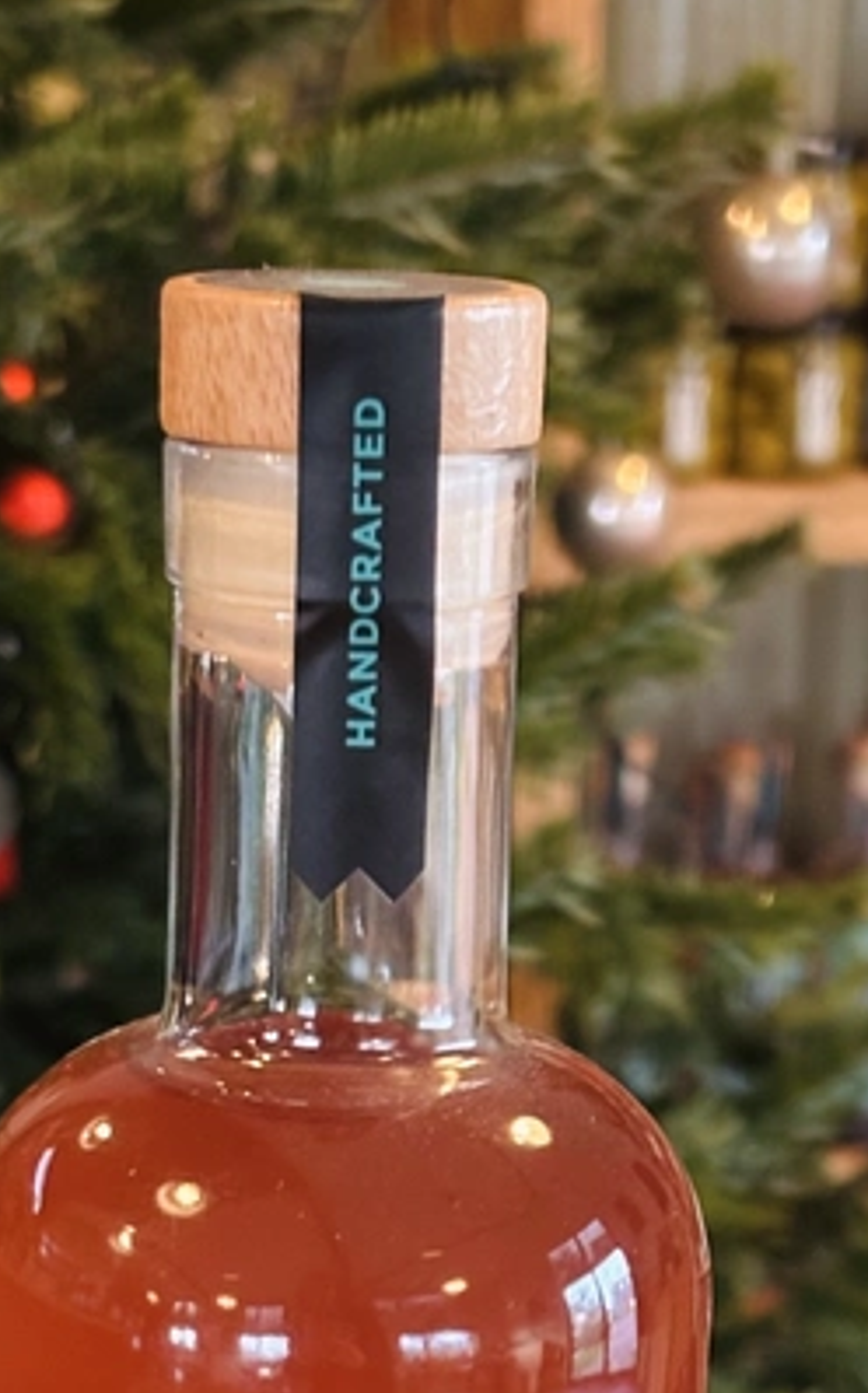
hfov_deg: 10.7
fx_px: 4628
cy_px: 1452
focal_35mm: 122
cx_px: 371
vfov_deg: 16.7
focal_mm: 5.96
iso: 320
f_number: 1.6
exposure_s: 1/20
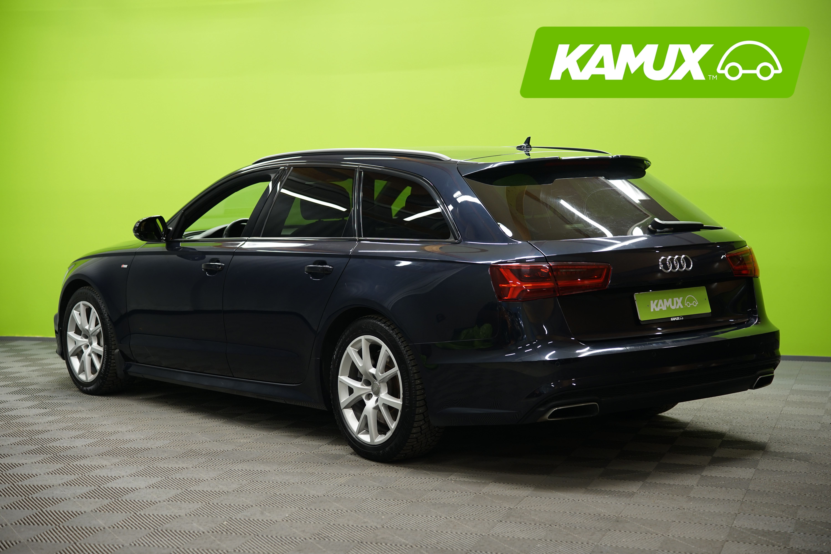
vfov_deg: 21.9
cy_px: 277
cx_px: 416
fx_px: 1431
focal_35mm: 62
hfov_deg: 32.4
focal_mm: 62
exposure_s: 1/30
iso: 400
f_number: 2.8
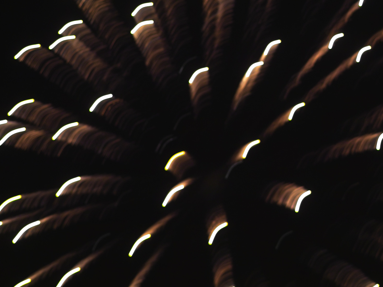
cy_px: 182
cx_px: 269
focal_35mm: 265
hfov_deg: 7.5
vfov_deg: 5.6
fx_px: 2932
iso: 100
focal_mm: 105
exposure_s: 1/15
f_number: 2.8
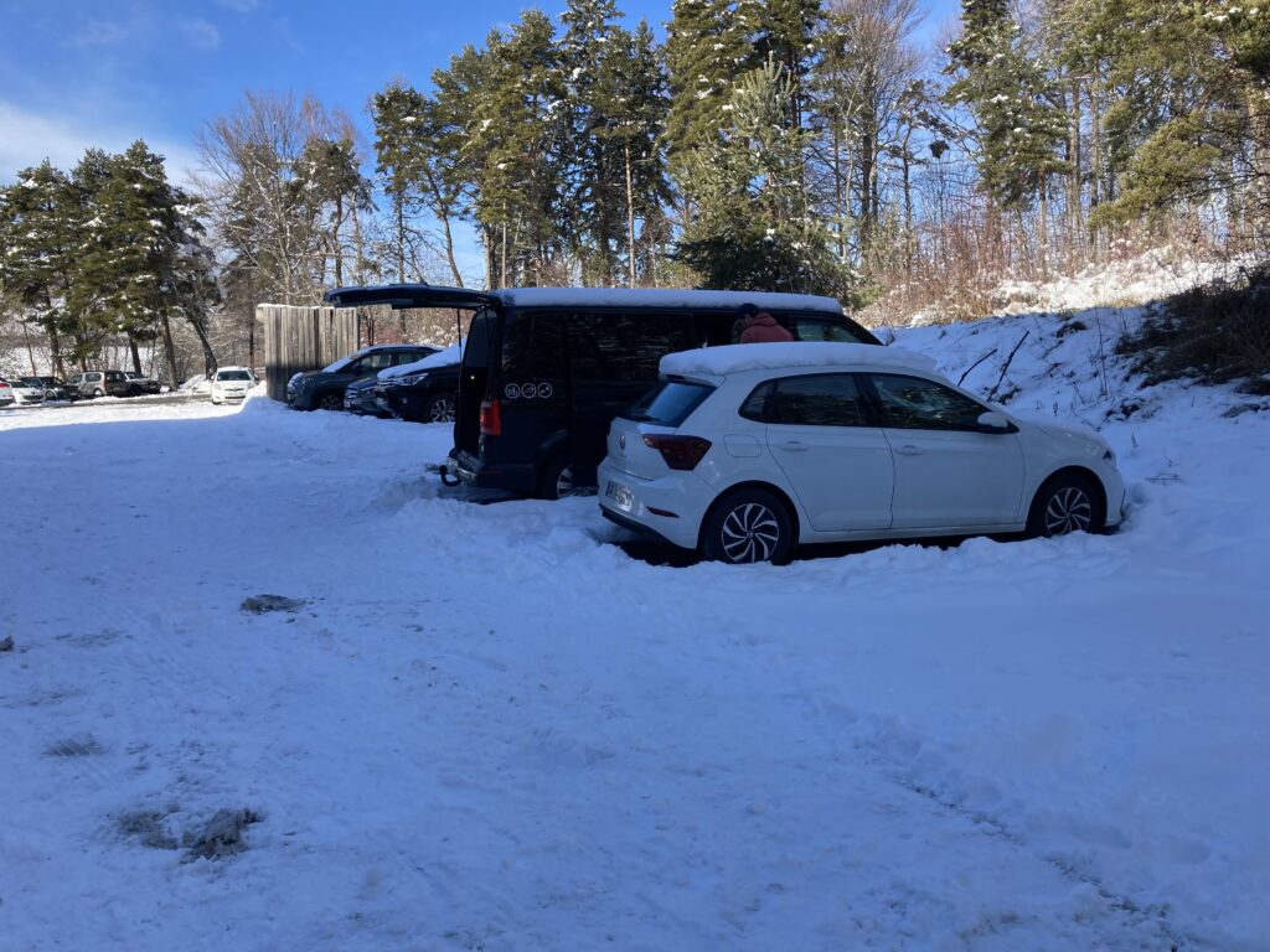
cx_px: 635
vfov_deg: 49.7
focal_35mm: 28
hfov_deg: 63.4
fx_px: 1027
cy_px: 476
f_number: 1.8
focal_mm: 3.99
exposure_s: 1/842
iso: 20
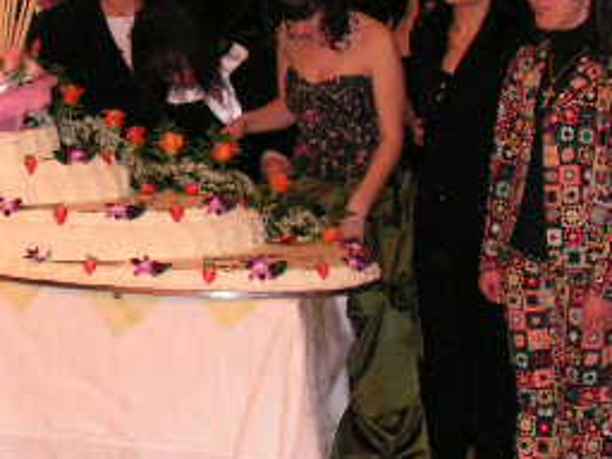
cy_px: 184
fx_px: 1591
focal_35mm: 90
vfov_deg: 16.4
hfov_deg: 21.5
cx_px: 134
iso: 200
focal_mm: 6
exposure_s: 1/40
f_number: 3.2
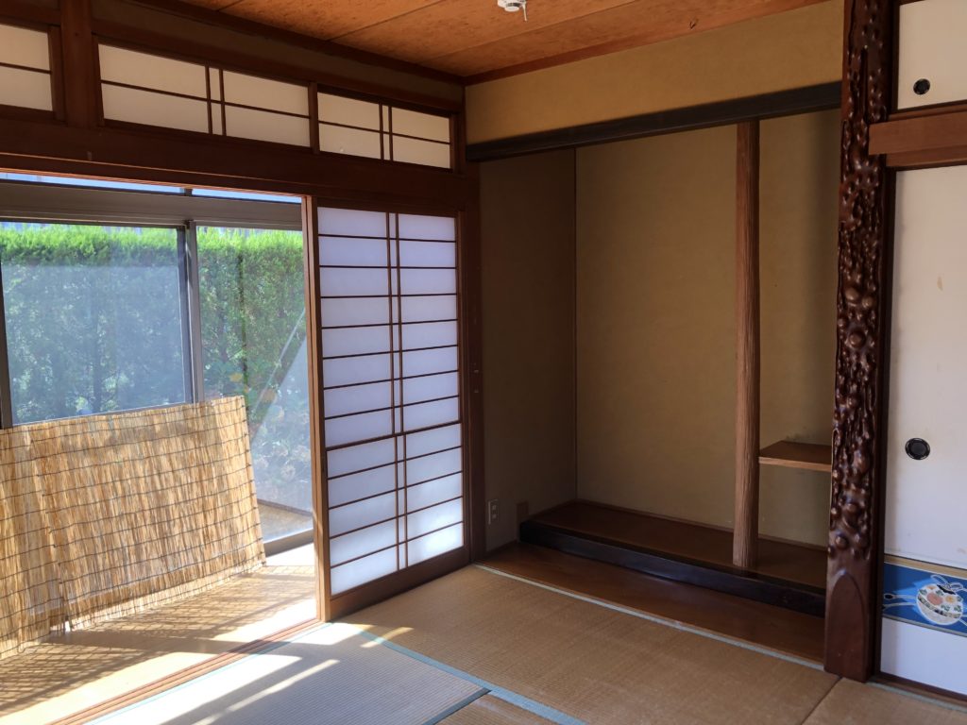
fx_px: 782
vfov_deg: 49.7
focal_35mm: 28
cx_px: 484
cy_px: 362
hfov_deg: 63.4
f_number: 1.8
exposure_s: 1/120
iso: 50
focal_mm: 3.99
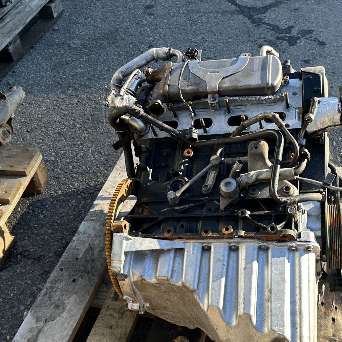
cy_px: 211
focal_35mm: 43
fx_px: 481
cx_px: 200
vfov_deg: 38.9
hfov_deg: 39.1
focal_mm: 6.86
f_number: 1.78
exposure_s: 1/642
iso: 80
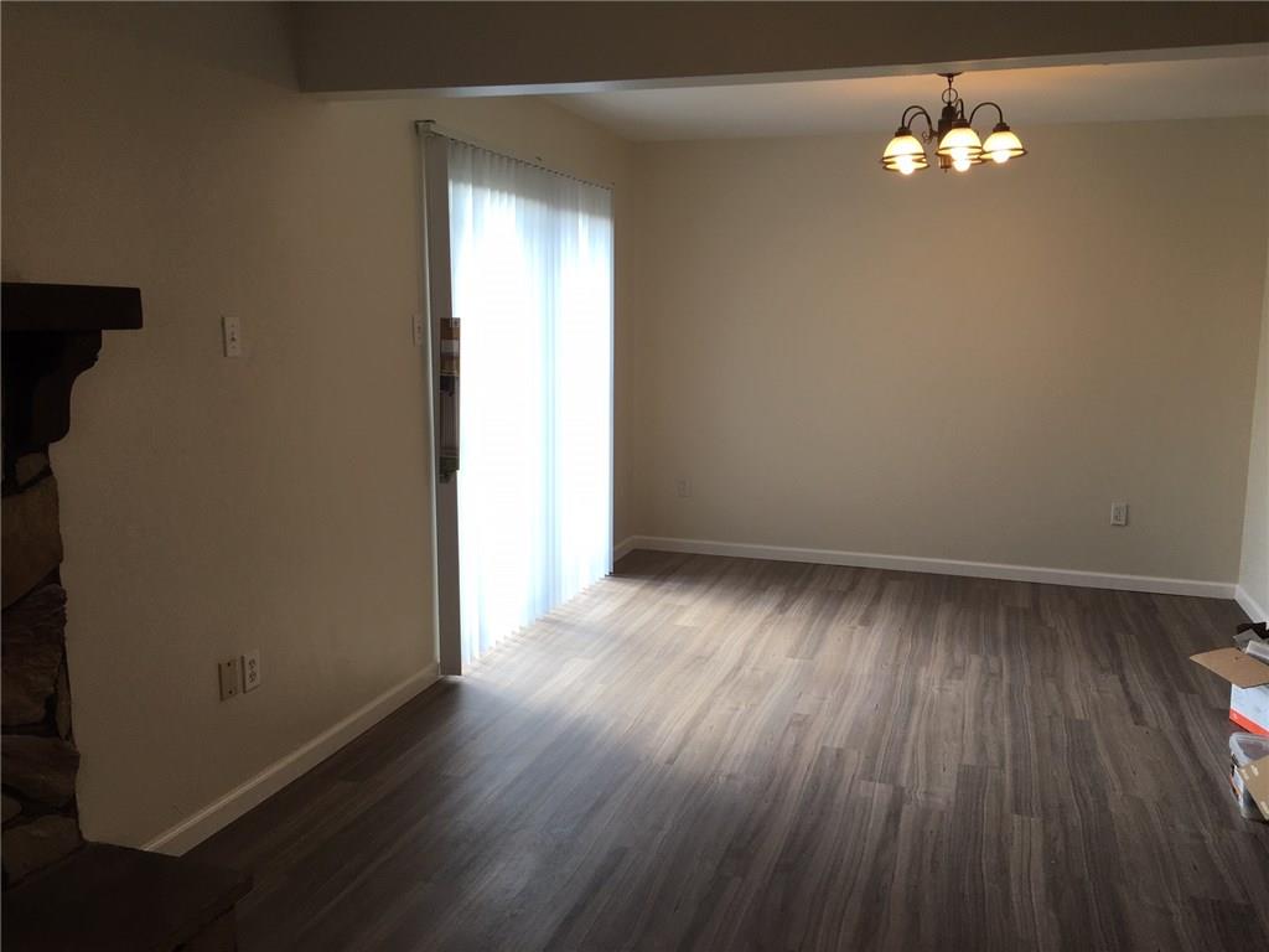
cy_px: 476
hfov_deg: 61.7
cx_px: 634
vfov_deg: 48.2
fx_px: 1063
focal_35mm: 29
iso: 32
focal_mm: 4.15
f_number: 2.2
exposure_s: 1/120
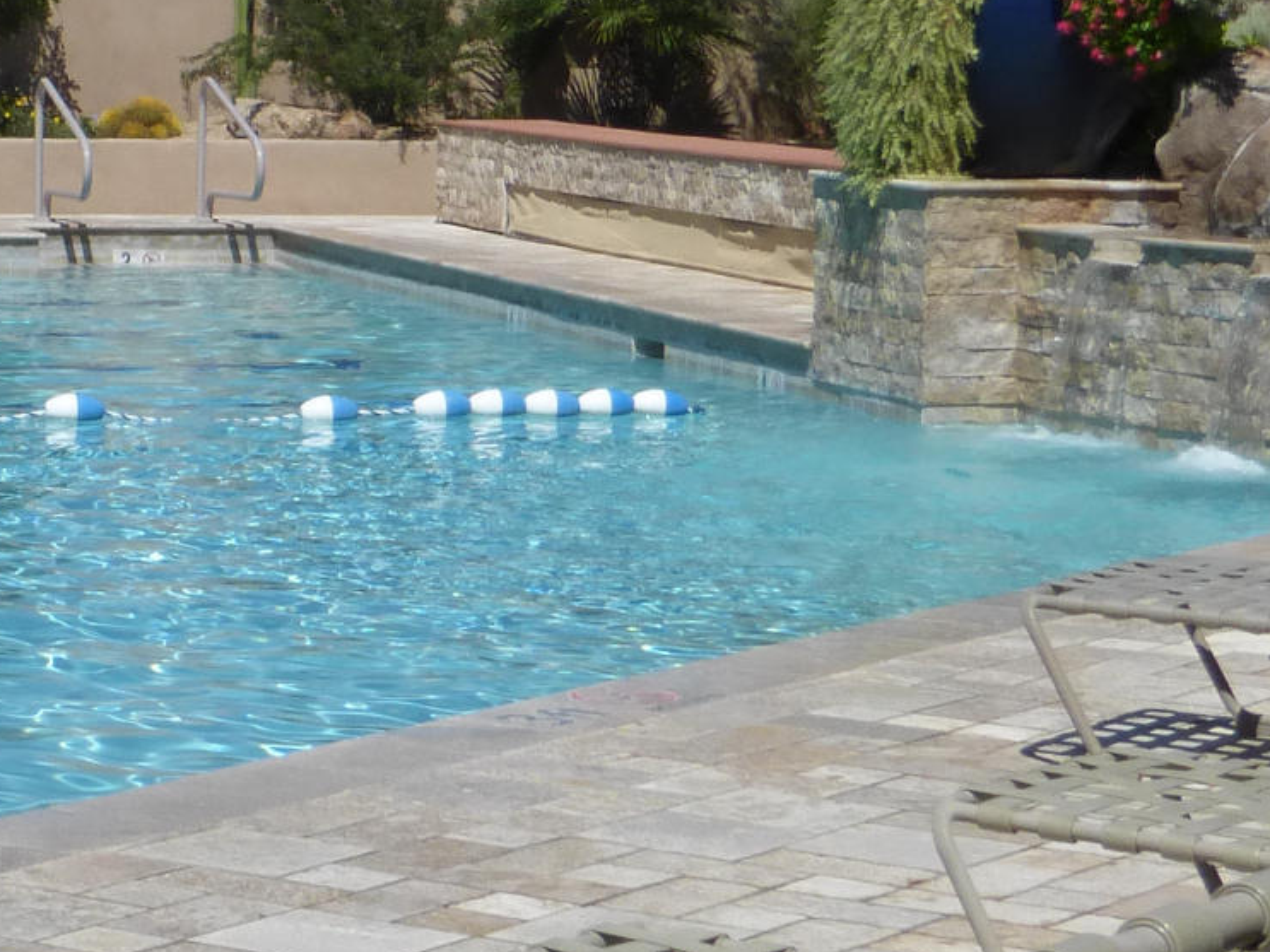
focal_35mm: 122
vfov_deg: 12.1
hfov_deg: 16.1
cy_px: 304
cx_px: 285
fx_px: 4475
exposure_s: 1/2000
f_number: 3.7
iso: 100
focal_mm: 6.1
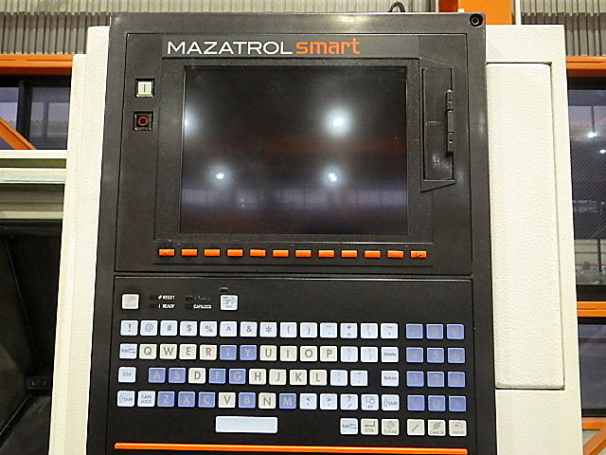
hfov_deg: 63.4
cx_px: 303
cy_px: 228
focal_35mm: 28
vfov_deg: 49.7
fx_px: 490
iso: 1600
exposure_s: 1/40
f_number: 3.5
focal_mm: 5
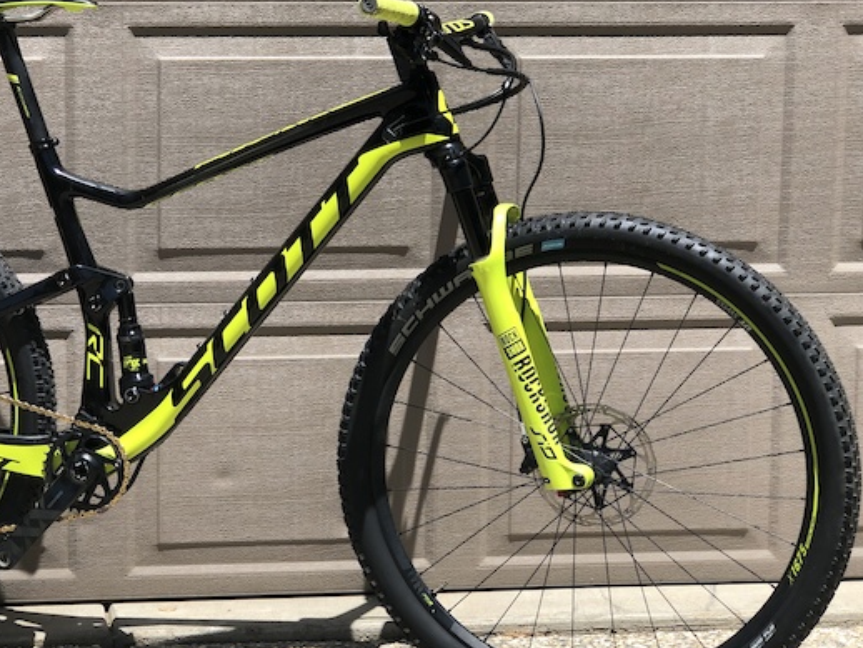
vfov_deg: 16.8
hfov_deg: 22.1
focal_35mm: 88
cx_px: 230
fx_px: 2195
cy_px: 232
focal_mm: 6.6
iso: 20
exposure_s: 1/475
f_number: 2.8
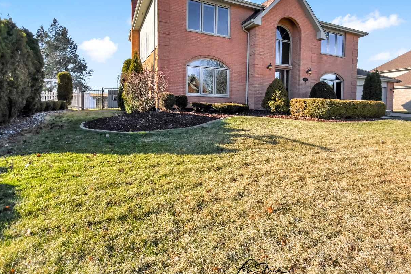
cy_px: 101
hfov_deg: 83.2
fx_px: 228
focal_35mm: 20
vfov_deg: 61.0
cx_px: 242
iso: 400
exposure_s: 1/5000
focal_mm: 10
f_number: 8
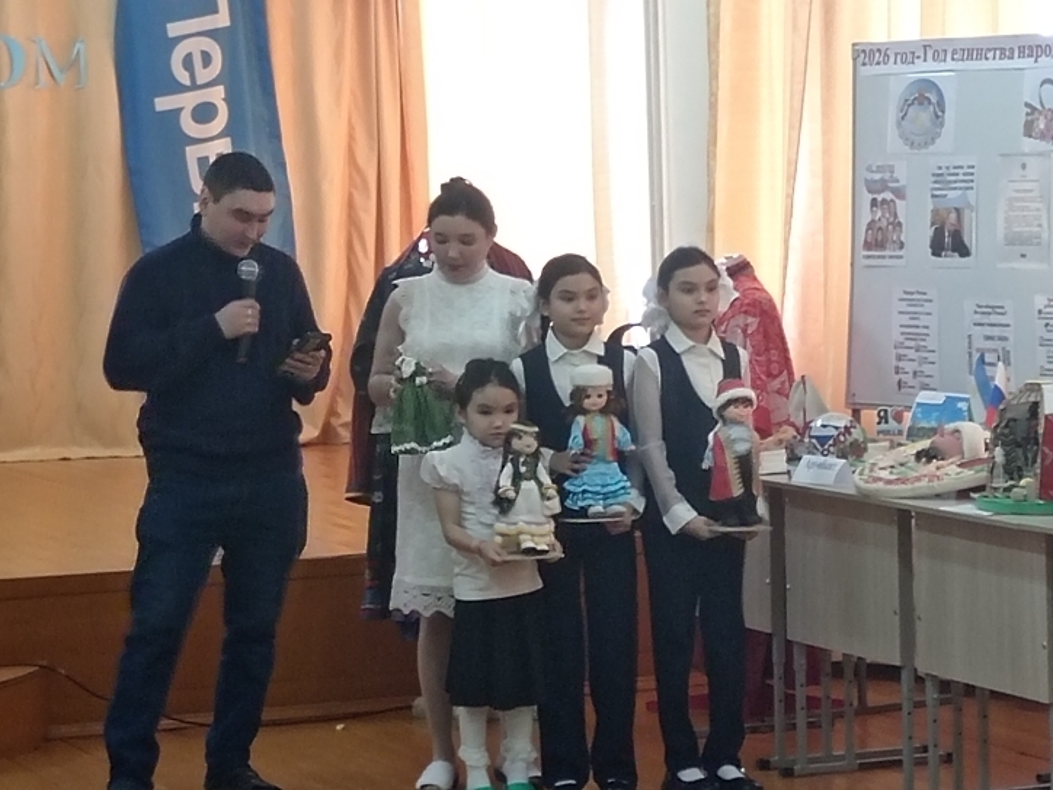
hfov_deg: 15.1
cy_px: 395
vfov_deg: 11.3
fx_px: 3985
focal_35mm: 131
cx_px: 526
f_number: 1.9
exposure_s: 1/50
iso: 617
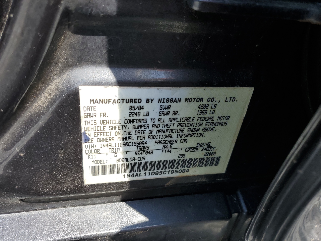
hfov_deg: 67.3
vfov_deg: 53.1
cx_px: 160
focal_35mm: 26
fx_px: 241
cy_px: 120
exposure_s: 1/1000
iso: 50
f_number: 1.5
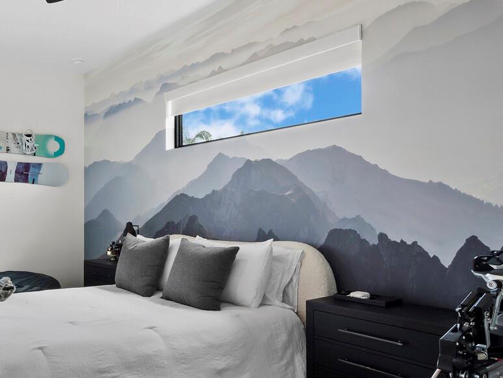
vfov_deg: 48.0
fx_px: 422
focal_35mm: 29
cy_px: 222
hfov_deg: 54.6
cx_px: 61
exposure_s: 1/3
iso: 320
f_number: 11
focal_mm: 7
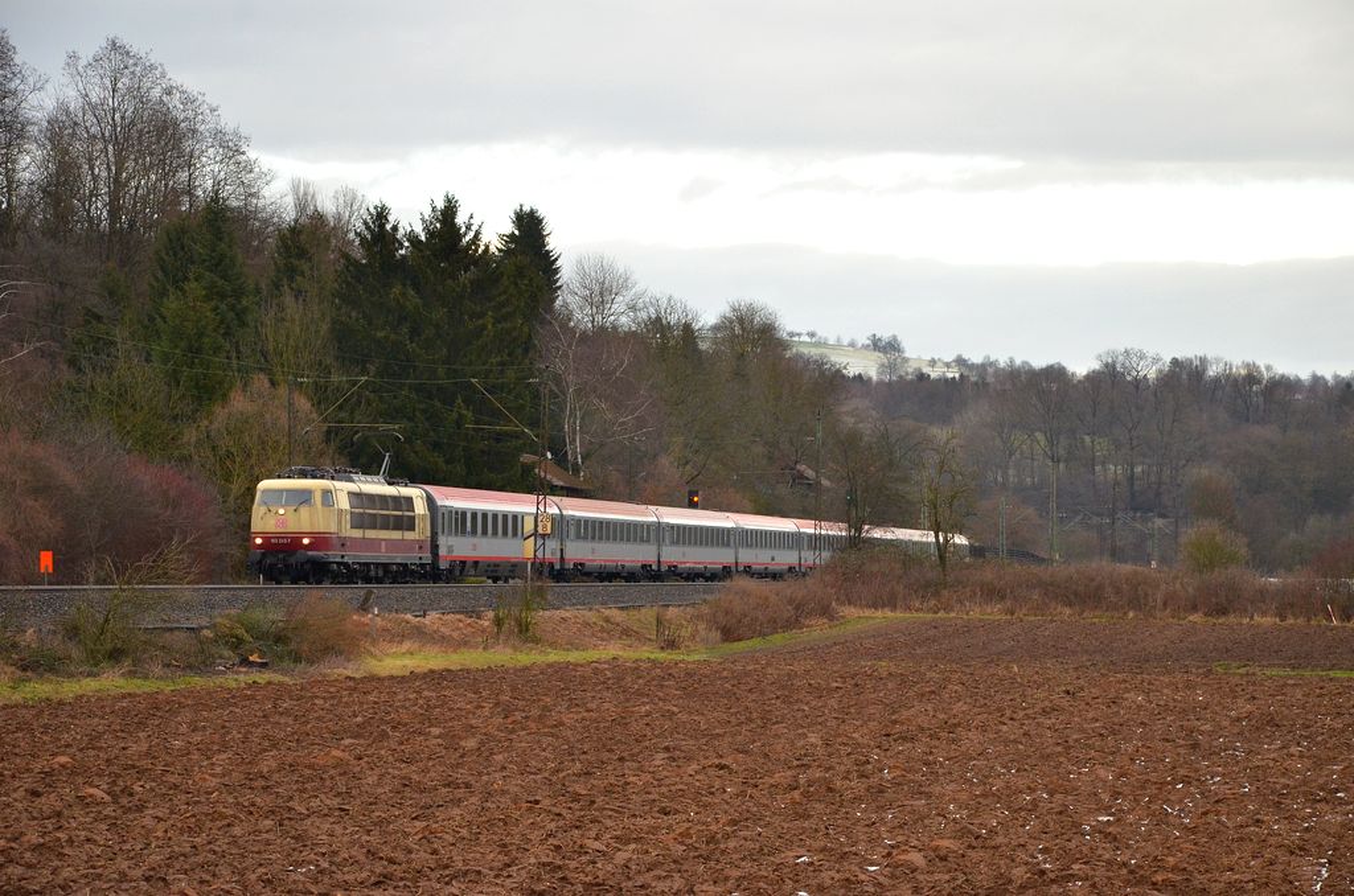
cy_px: 448
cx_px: 677
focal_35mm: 120
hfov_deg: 17.1
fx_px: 4504
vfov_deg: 11.4
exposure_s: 1/500
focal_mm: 80
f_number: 7.1
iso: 1000
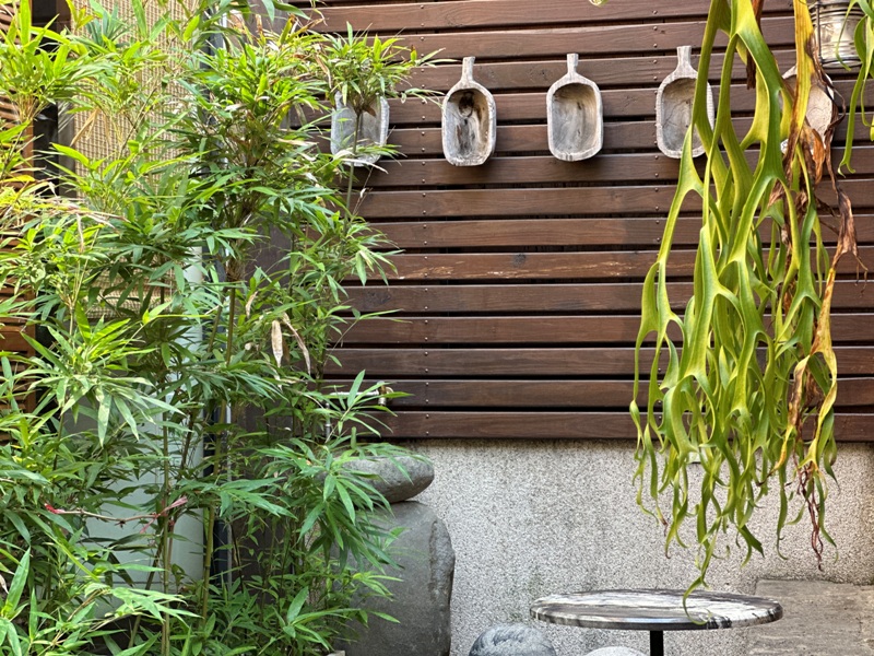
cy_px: 328
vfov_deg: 19.1
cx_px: 437
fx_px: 1944
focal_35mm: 77
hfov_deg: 25.3
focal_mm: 9
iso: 200
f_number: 2.8
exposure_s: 1/121
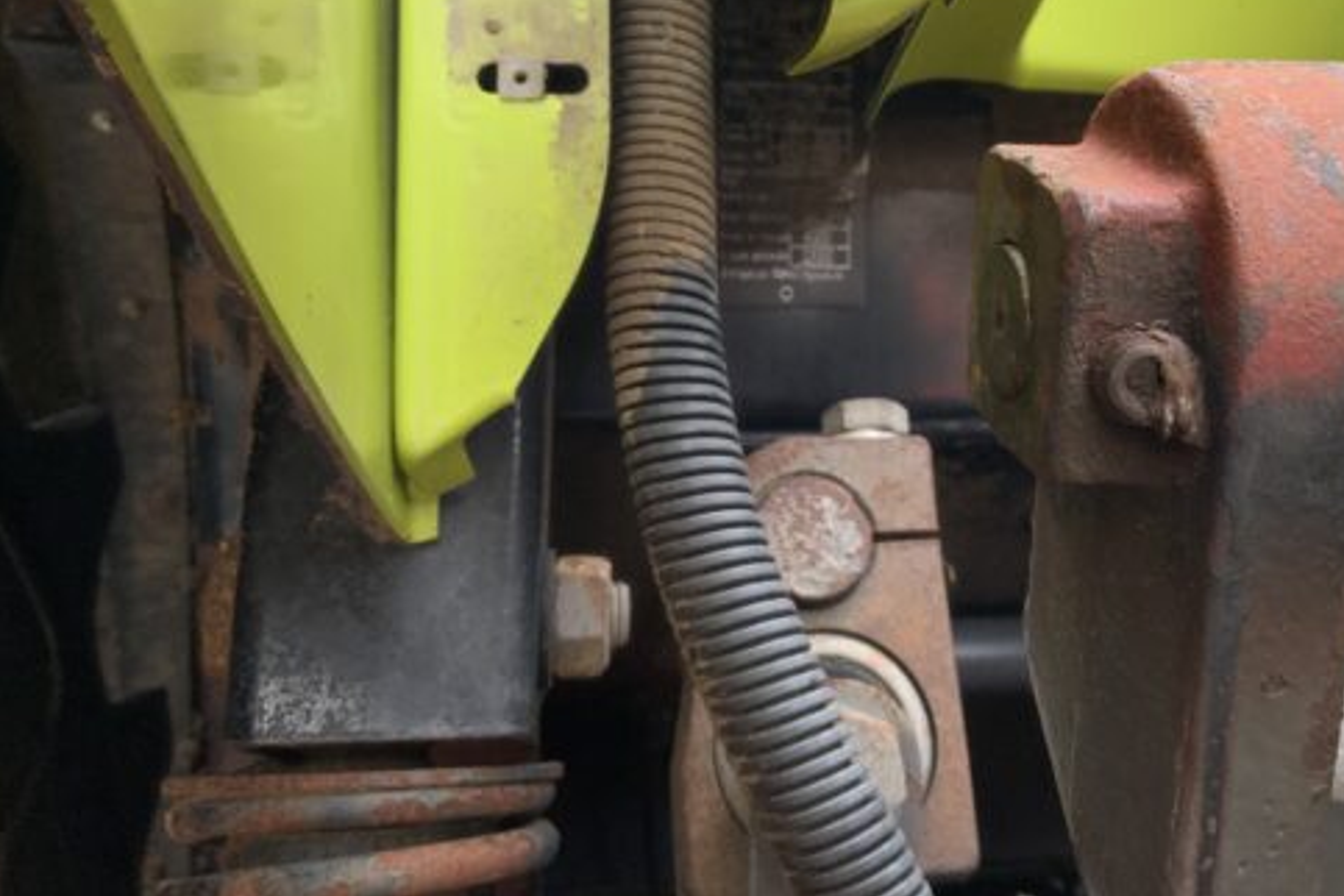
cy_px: 275
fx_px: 1493
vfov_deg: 33.0
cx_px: 838
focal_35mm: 40
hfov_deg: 48.0
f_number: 1.8
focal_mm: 3
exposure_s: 1/122
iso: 50
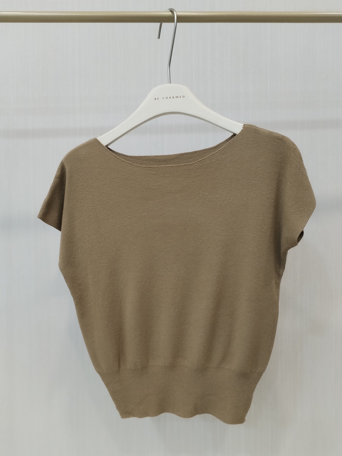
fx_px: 382
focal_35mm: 29
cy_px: 228
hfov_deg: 48.2
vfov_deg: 61.7
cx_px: 171
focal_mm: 4.75
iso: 464
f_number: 1.8
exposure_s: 1/60
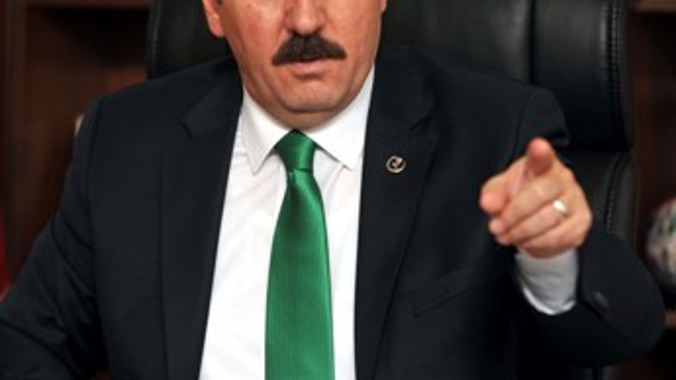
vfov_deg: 6.2
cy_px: 90
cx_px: 331
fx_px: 3531
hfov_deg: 10.9
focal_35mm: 197
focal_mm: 145
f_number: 2.8
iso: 500
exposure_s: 1/125
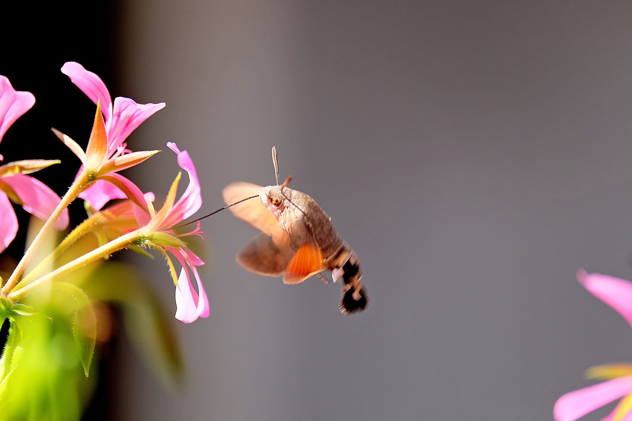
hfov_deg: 6.9
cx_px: 316
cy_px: 210
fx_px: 5266
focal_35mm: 300
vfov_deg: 4.6
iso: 400
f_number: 4.8
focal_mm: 200
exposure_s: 1/420
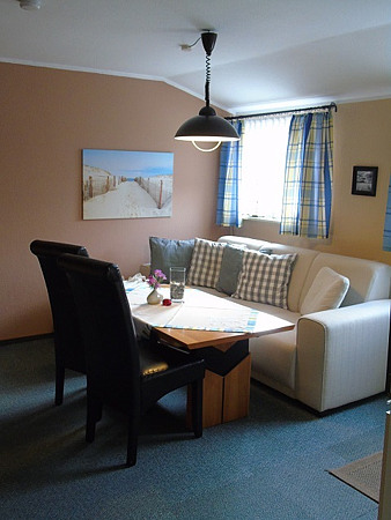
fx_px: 512
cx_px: 196
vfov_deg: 53.9
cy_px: 260
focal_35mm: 34
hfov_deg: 41.8
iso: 400
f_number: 3.8
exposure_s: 1/20
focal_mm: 6.1
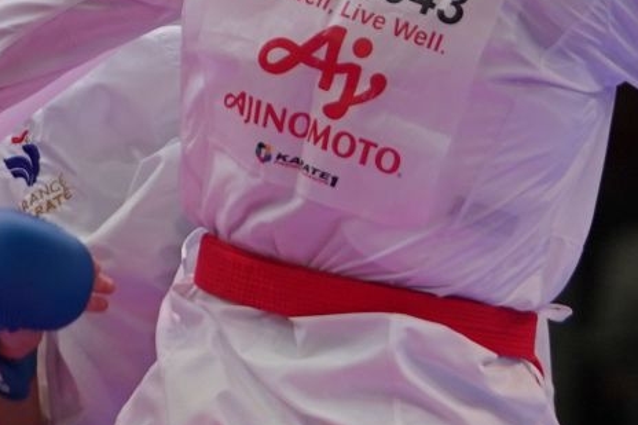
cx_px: 324
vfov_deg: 1.3
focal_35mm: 1060
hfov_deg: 1.9
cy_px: 80
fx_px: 18778
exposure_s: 1/1000
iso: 400
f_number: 2.8
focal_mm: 182
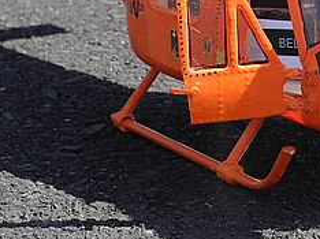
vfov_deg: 9.6
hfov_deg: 12.7
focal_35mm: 154
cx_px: 325
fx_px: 1422
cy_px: 57
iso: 100
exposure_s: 1/535
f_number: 3.5
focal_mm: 9.7
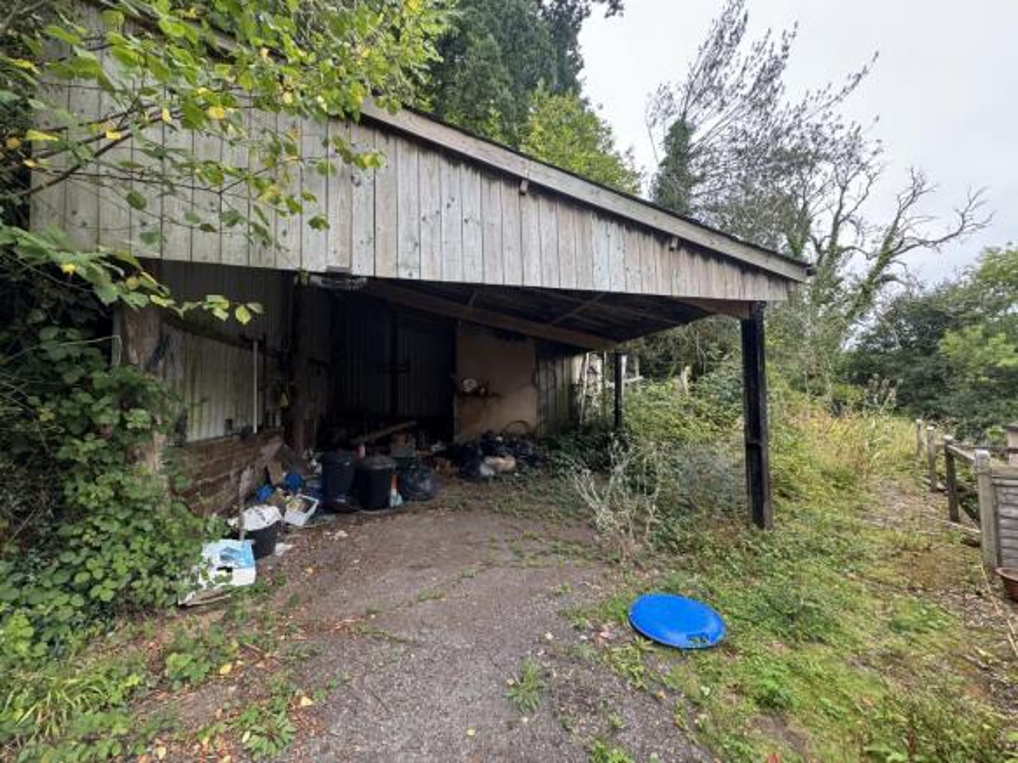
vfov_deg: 85.7
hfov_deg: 102.1
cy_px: 382
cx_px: 509
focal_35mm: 14
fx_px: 412
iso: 100
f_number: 2.2
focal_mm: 2.22
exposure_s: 1/99
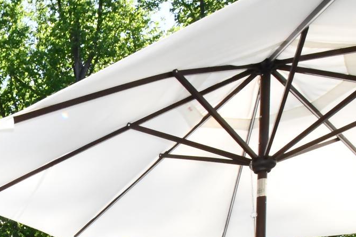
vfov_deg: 23.2
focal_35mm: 46
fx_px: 455
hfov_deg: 34.2
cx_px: -74
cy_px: 361
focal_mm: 10
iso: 4000
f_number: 22
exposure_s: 1/250
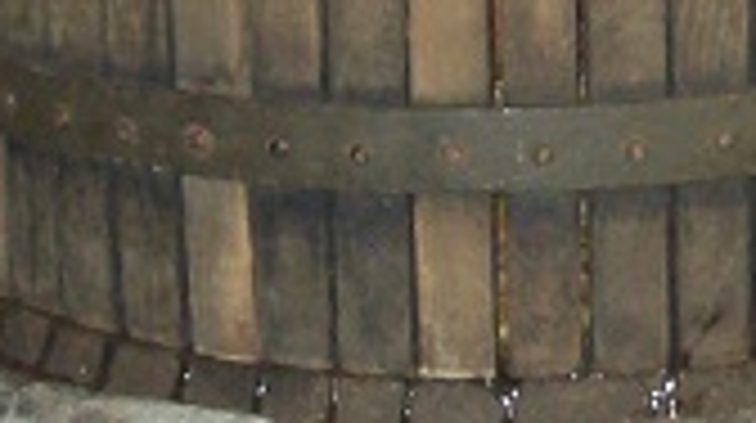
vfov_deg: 6.6
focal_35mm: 182
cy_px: -72
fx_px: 3644
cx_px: 526
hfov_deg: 11.8
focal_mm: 5.8
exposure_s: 1/60
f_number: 2.6
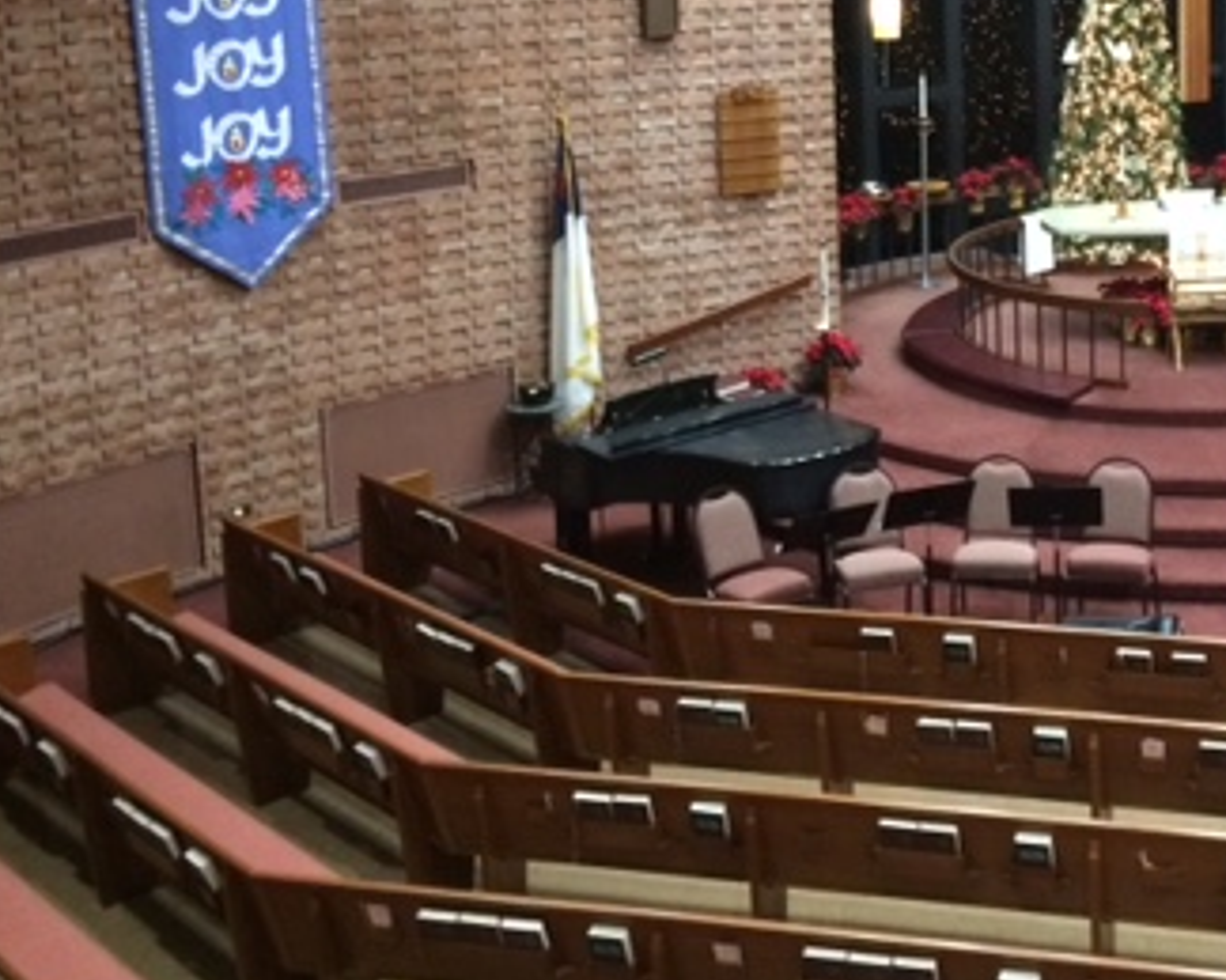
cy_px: 166
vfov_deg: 26.5
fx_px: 2031
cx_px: 980
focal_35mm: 56
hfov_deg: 32.7
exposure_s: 1/15
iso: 250
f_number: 2.2
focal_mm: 4.15
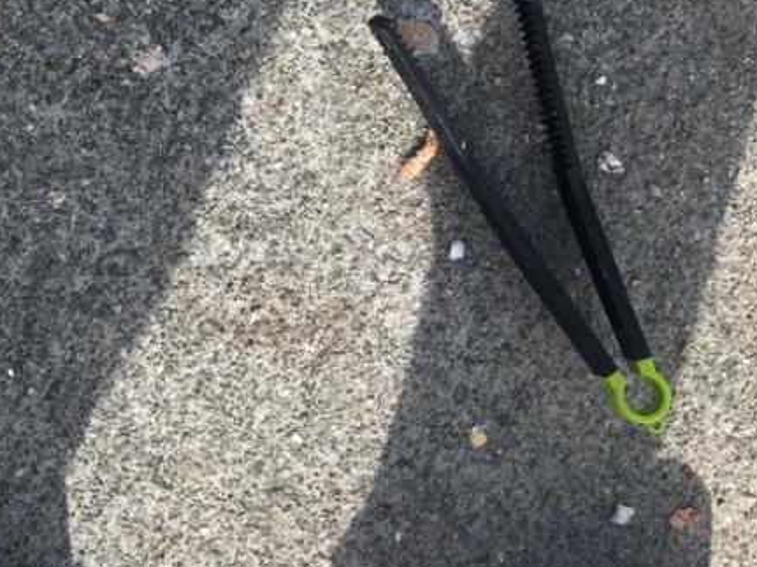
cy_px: -84
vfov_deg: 21.2
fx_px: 1421
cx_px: 16
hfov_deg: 28.2
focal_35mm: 65
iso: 20
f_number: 1.8
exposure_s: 1/1312
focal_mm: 3.99
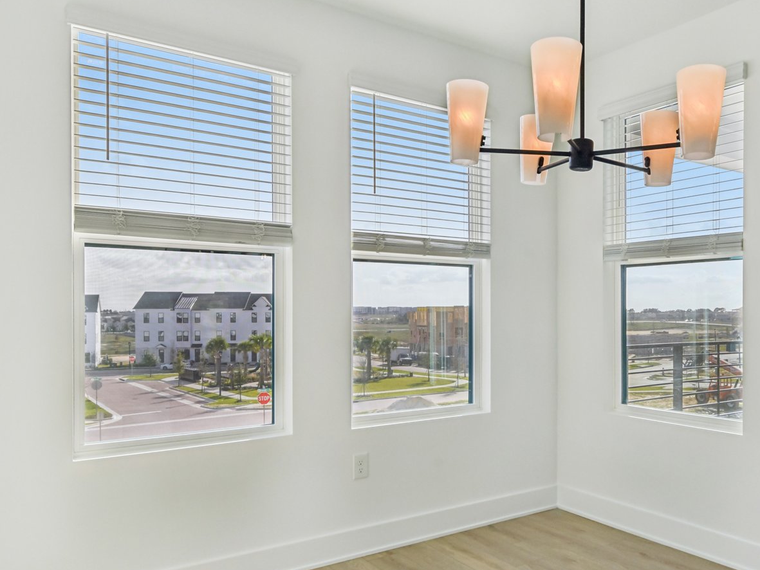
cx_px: 479
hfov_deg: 59.1
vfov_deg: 46.7
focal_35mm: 30
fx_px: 659
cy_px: 319
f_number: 8
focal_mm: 18
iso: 400
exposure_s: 1/500
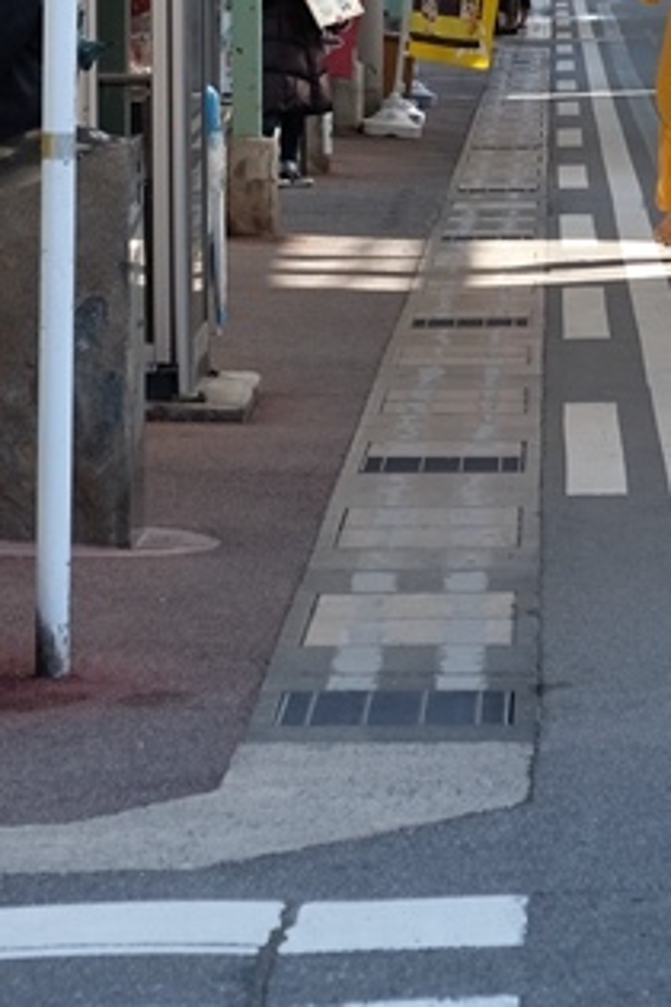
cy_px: -125
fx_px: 6626
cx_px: 613
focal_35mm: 237
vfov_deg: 8.6
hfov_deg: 5.8
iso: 200
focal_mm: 55
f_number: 5.6
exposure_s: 1/170
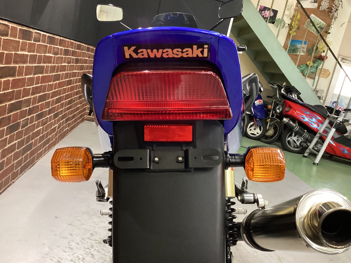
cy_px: 132
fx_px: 314
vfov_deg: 45.4
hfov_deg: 58.4
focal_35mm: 31
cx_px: 176
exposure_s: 1/60
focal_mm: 3.3
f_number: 2.4
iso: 250
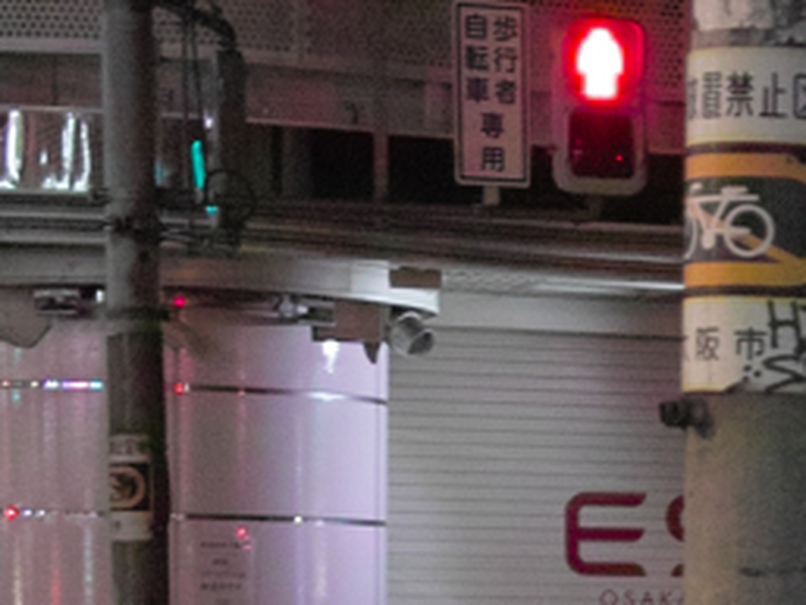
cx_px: 1361
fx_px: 3657
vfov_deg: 9.1
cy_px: 1006
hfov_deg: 11.8
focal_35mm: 157
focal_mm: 24.2
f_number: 2.8
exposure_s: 1/25
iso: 800
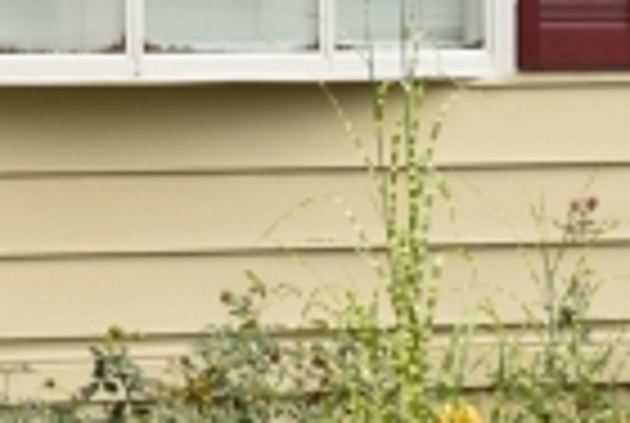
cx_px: -706
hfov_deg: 8.2
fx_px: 4121
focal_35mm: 235
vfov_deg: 5.9
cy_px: 349
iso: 400
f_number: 10
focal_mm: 22
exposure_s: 1/40
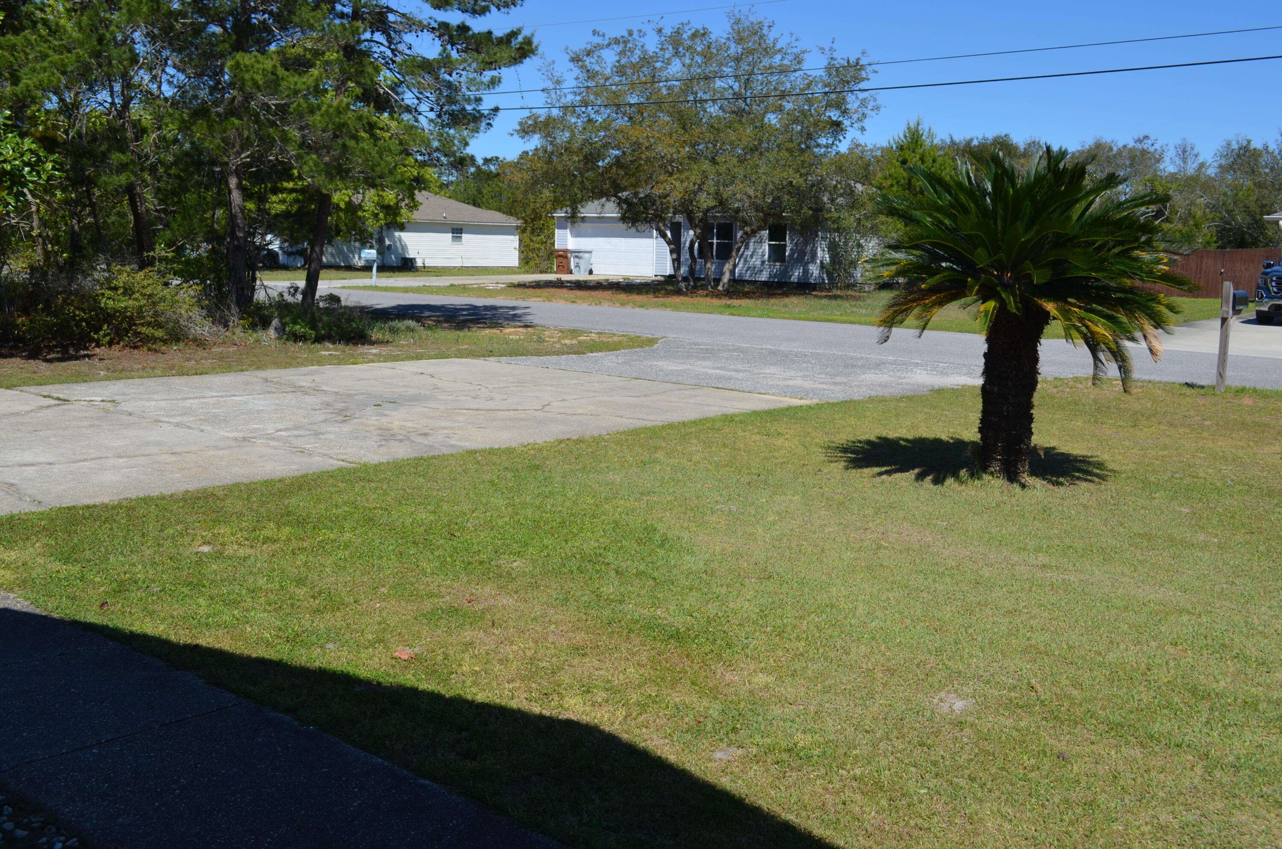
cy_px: 424
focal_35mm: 36
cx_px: 641
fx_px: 1279
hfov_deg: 53.2
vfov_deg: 36.7
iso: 100
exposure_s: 1/320
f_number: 9
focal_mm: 24
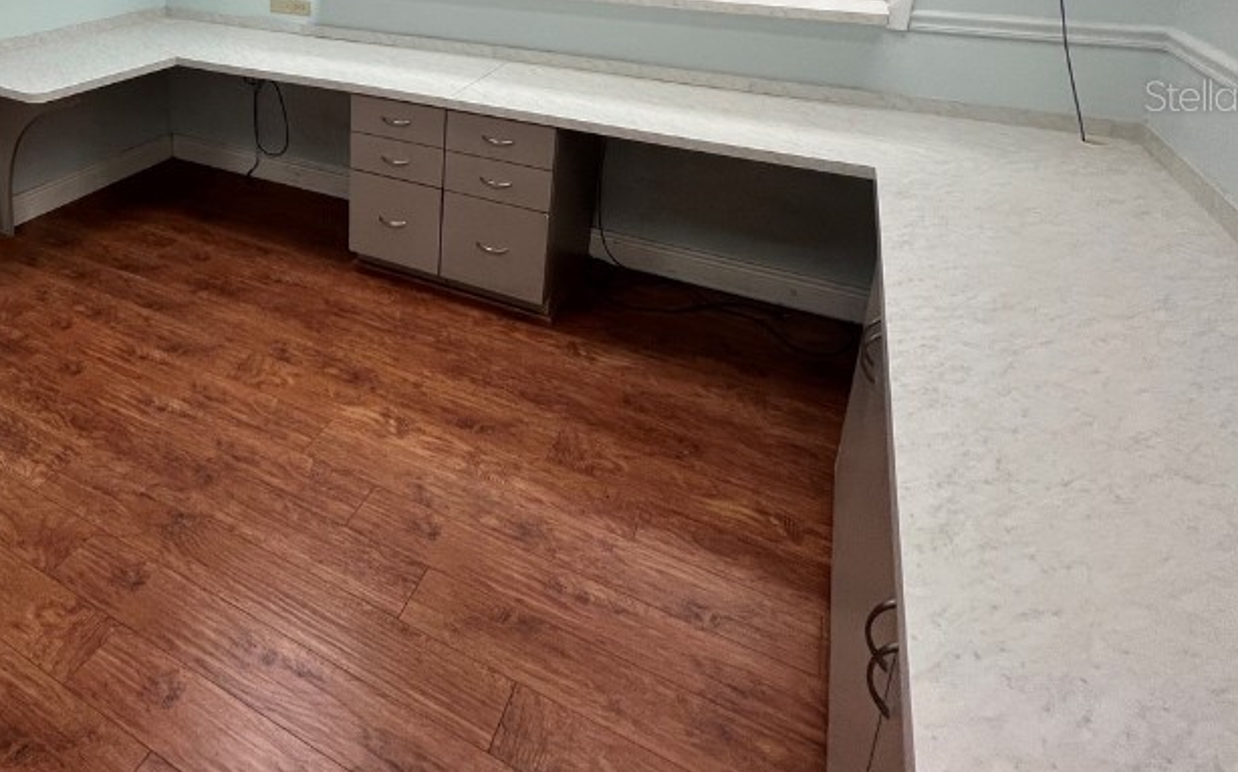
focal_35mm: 23
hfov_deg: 71.6
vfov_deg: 48.1
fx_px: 776
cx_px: 302
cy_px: 95
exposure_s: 1/120
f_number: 1.8
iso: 100
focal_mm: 1.57
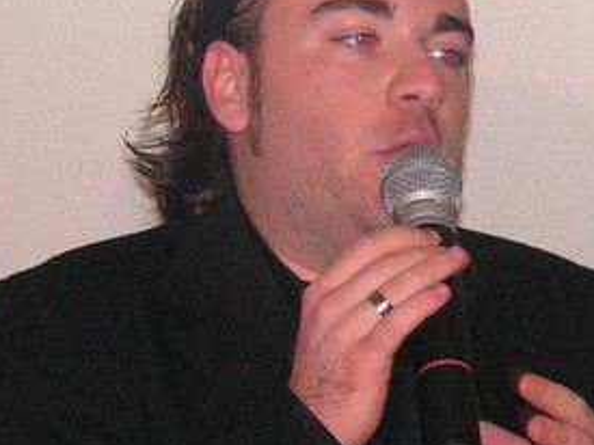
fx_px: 2641
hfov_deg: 12.7
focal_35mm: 154
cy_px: 413
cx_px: 566
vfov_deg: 9.6
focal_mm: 8.9
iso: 200
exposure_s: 1/60
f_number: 3.2
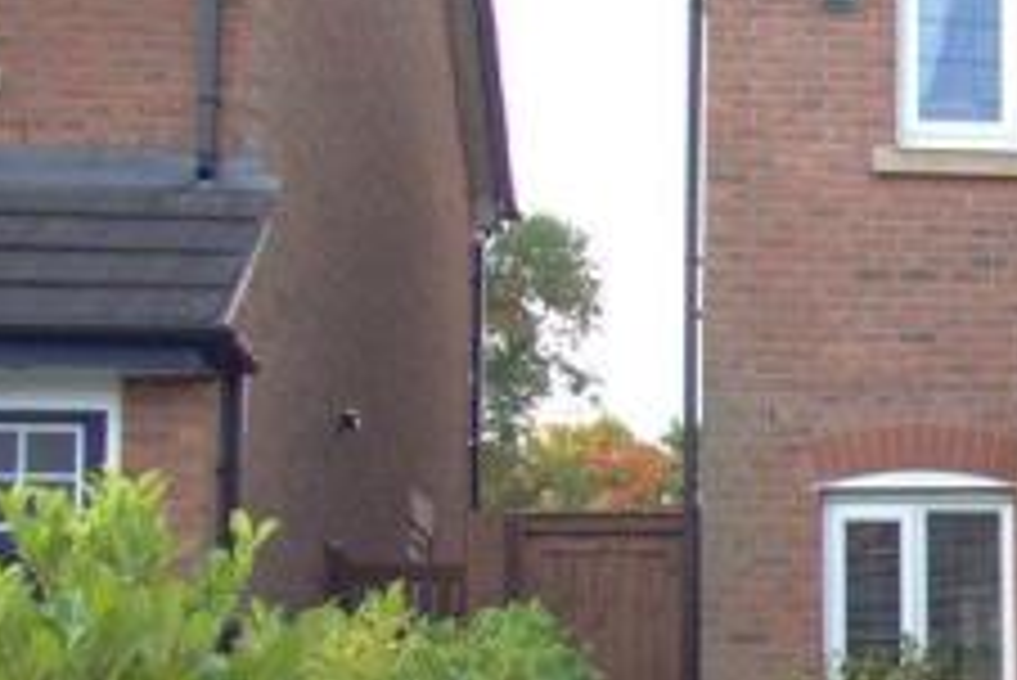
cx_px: 1440
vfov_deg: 15.1
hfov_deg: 20.1
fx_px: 2544
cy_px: 516
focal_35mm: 90
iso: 100
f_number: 6.3
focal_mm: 20
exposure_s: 1/100
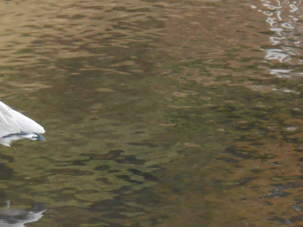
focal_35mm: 374
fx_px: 3274
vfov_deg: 4.0
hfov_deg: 5.3
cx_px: -58
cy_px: 140
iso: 250
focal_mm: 27.6
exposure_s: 1/60
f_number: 6.5
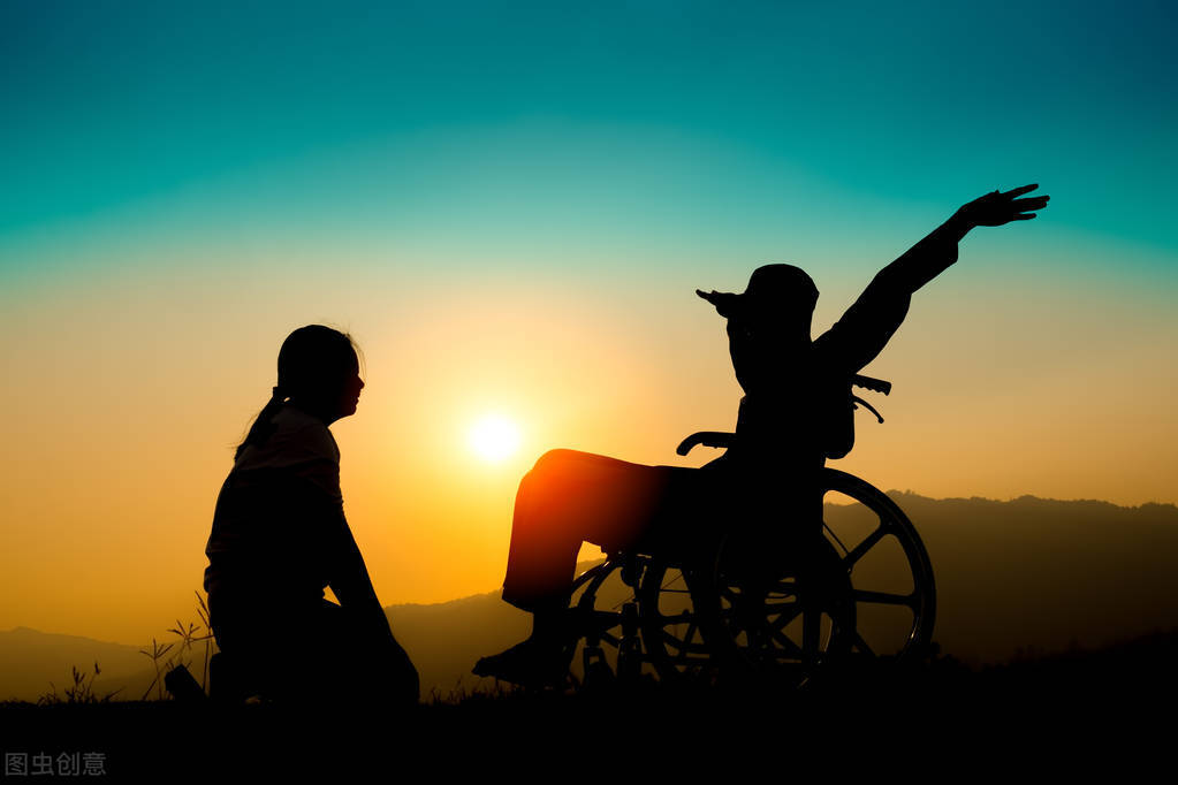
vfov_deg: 28.6
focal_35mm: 47
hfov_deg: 41.9
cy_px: 392
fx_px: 1538
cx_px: 589
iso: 200
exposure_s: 1/500
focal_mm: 31.5
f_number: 10
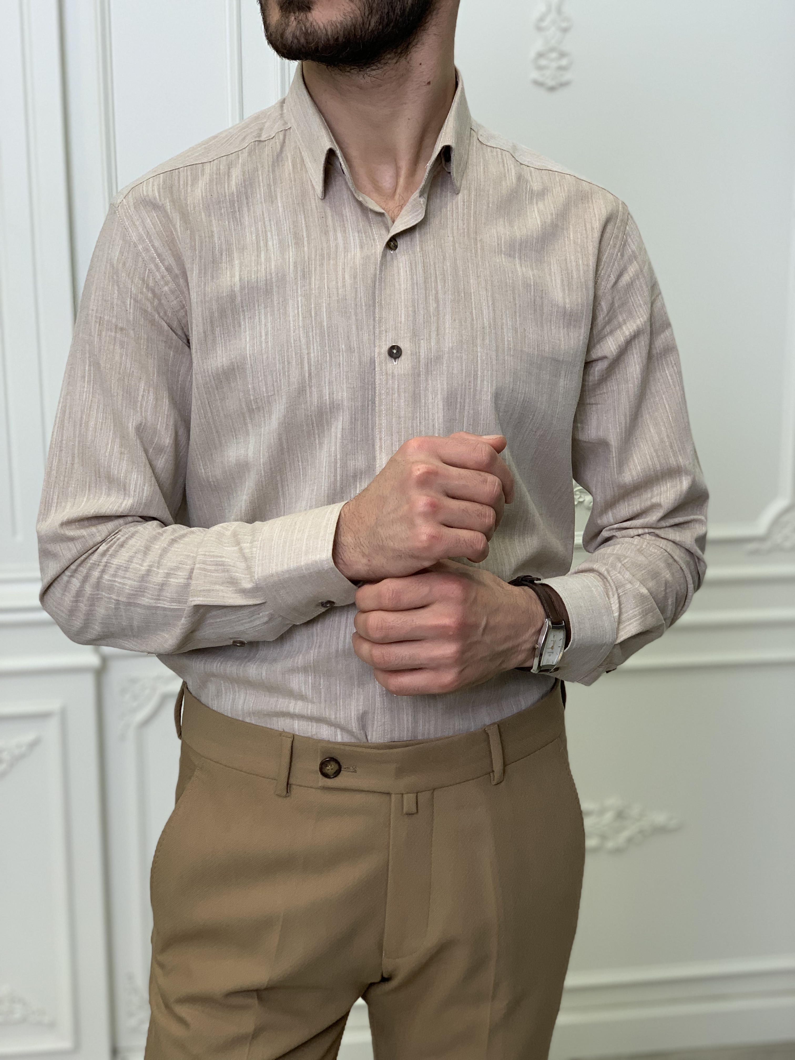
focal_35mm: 52
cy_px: 530
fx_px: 1592
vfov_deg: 36.8
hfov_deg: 28.0
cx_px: 398
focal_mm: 6
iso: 64
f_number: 2.4
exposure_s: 1/122
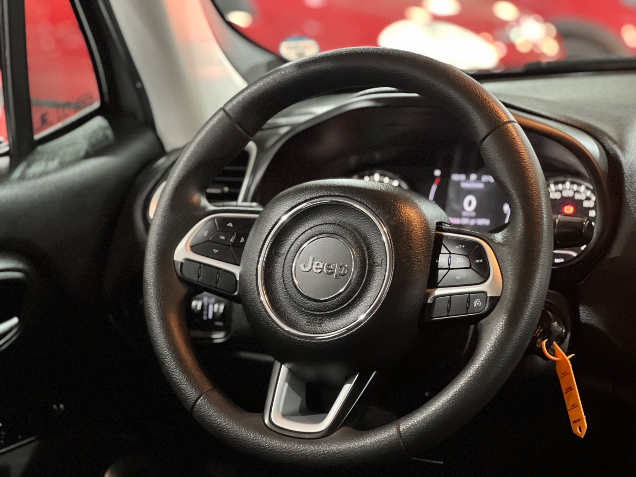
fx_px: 1415
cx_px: 318
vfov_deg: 19.1
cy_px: 238
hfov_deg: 25.3
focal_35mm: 77
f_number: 2.8
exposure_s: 1/15
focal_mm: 9
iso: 1000
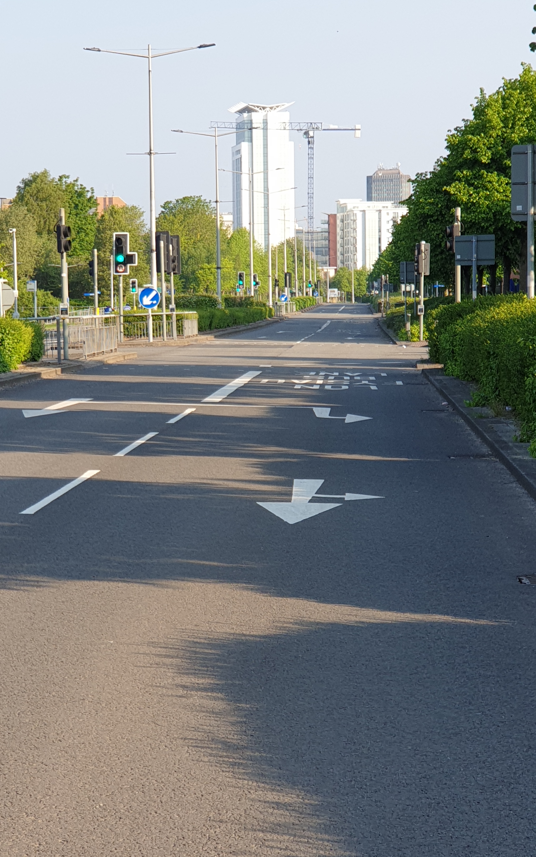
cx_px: 196
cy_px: 442
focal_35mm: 68
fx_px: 1589
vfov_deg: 30.2
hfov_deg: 19.1
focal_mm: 6
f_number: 2.4
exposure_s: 1/322
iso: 100
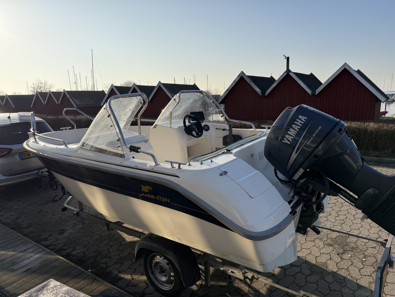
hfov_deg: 71.6
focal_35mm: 24
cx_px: 198
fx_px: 274
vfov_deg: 56.8
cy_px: 148
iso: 100
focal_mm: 6.76
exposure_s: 1/7353
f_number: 1.78
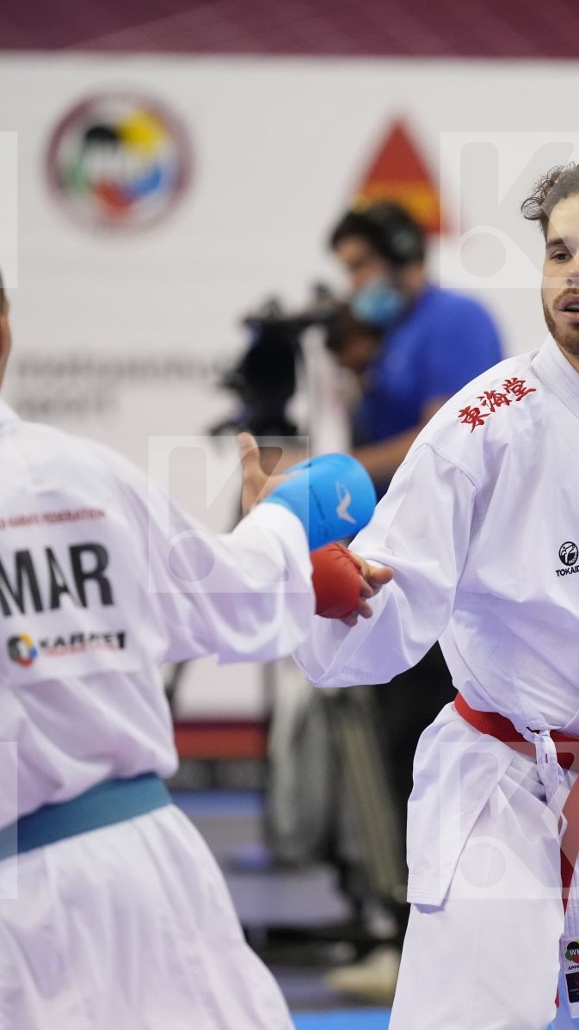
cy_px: 515
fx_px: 8601
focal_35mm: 315
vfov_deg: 6.9
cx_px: 520
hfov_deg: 3.9
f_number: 2.8
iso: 3200
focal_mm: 200
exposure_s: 1/1000
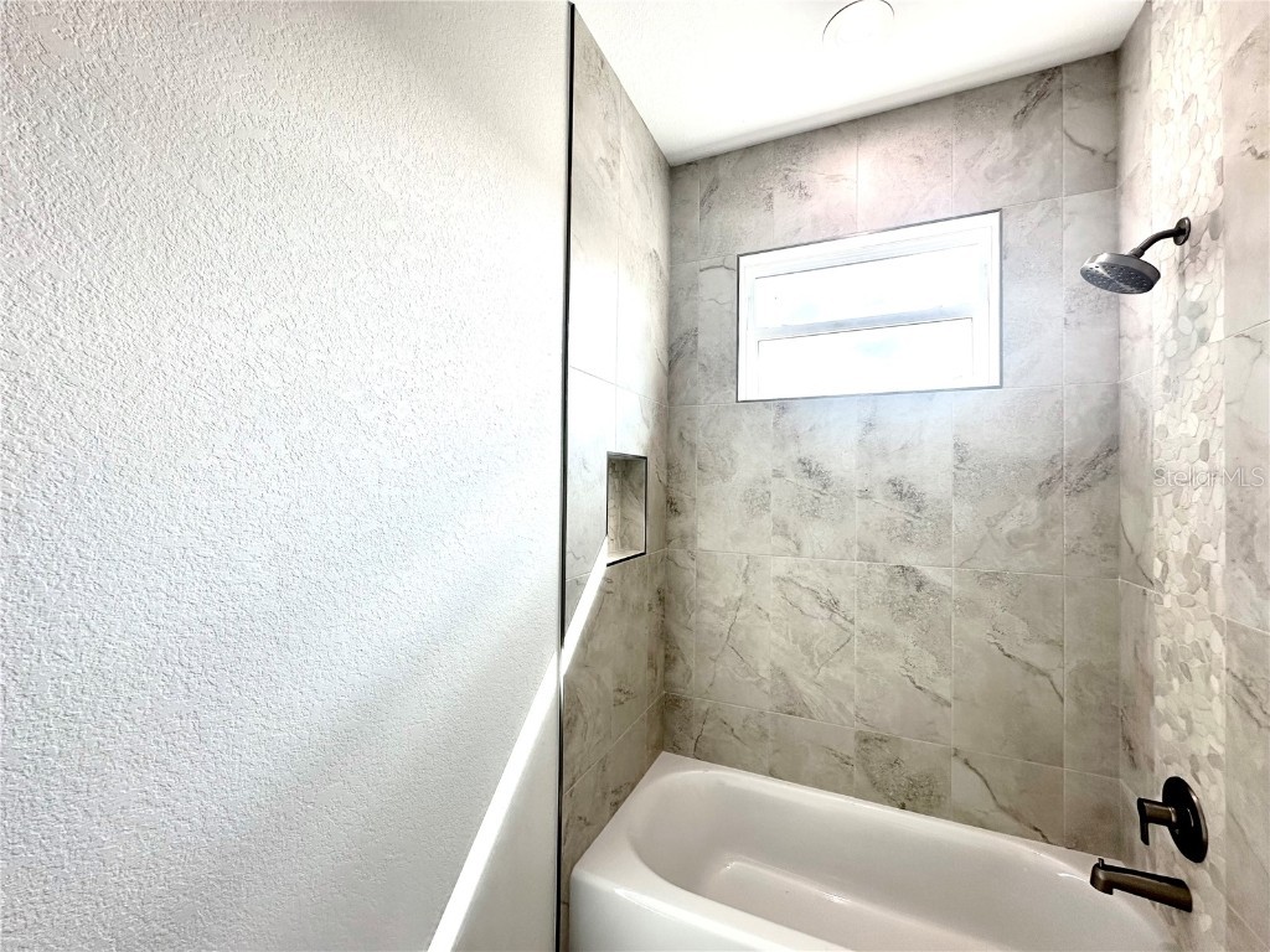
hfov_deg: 102.1
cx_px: 635
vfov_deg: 85.7
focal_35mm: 14
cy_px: 476
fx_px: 514
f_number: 2.2
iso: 40
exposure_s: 1/178
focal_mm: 2.22
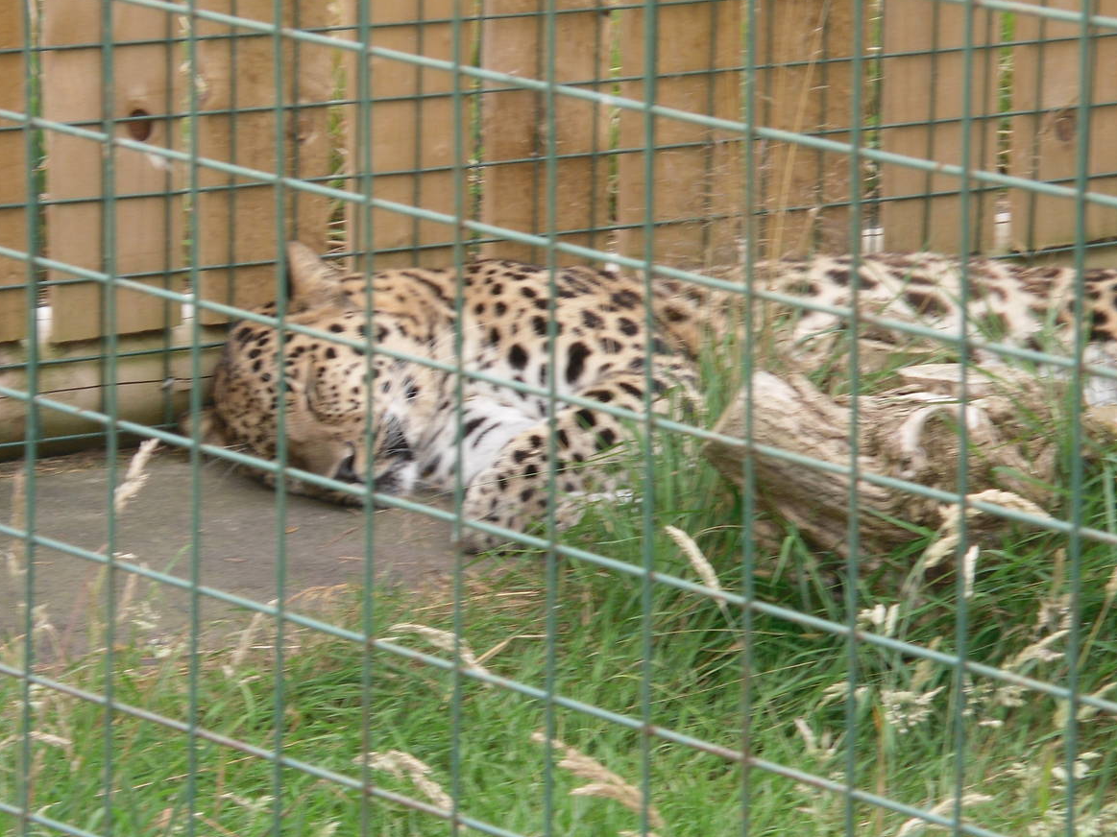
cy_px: 424
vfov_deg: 6.5
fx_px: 7324
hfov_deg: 8.7
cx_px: 623
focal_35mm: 227
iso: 80
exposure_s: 1/90
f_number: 5.5
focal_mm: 29.43
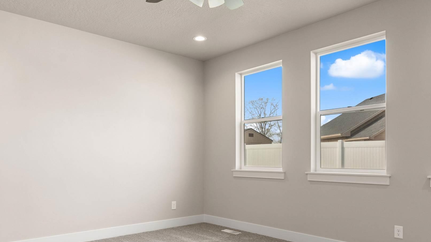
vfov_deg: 41.1
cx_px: 218
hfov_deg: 67.9
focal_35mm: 28
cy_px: 156
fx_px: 320
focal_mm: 14
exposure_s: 1/15
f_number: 10
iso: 800
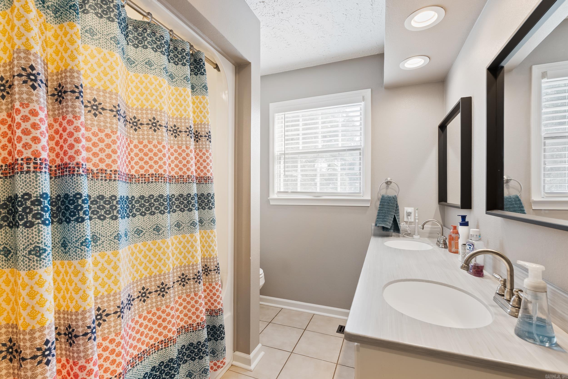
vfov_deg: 73.8
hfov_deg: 96.7
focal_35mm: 16
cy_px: 190
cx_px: 284
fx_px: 253
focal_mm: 16
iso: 250
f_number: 9
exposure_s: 1/3
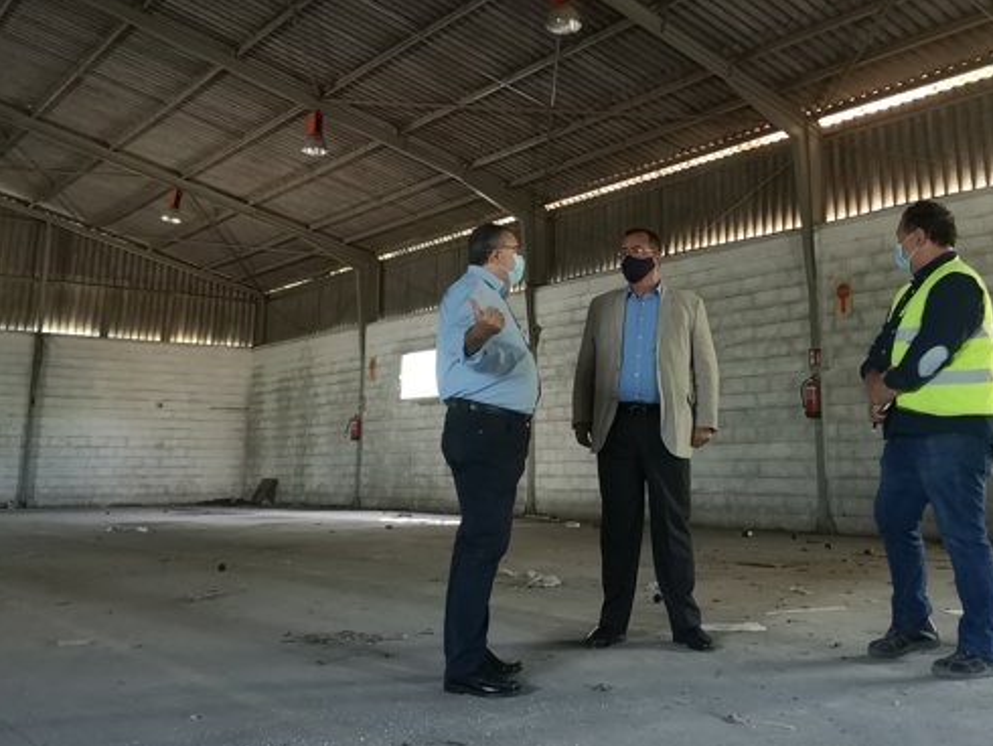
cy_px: 247
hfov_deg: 48.7
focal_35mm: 38
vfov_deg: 37.3
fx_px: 1091
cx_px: 582
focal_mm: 5.58
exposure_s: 1/20
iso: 500
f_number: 1.8
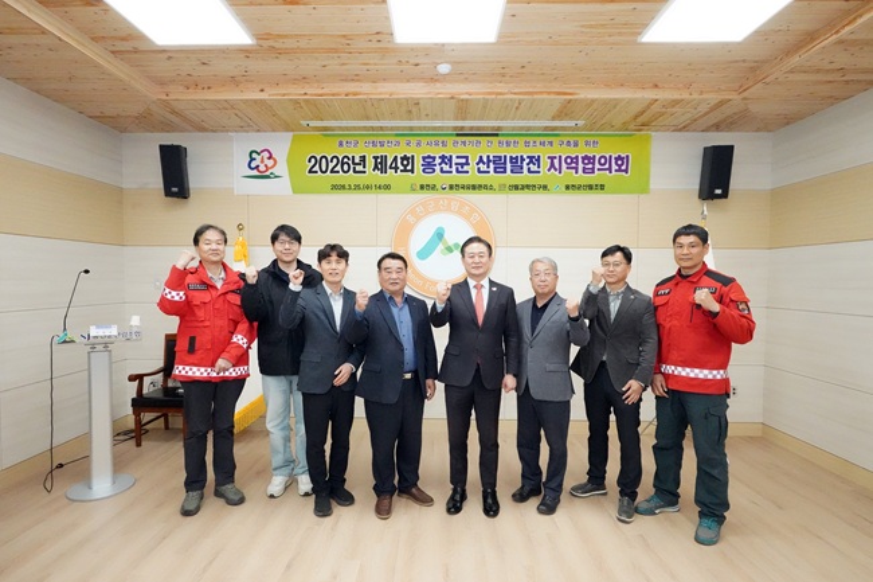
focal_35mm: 19
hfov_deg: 86.9
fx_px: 461
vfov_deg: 64.5
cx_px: 436
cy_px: 291
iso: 25600
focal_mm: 19
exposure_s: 1/250
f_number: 14
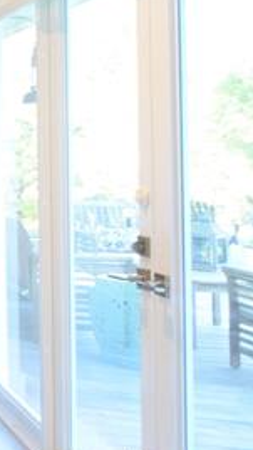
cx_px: -521
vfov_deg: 34.4
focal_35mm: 60
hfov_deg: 11.2
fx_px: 715
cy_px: 133
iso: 1250
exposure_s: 1/60
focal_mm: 10
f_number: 3.5
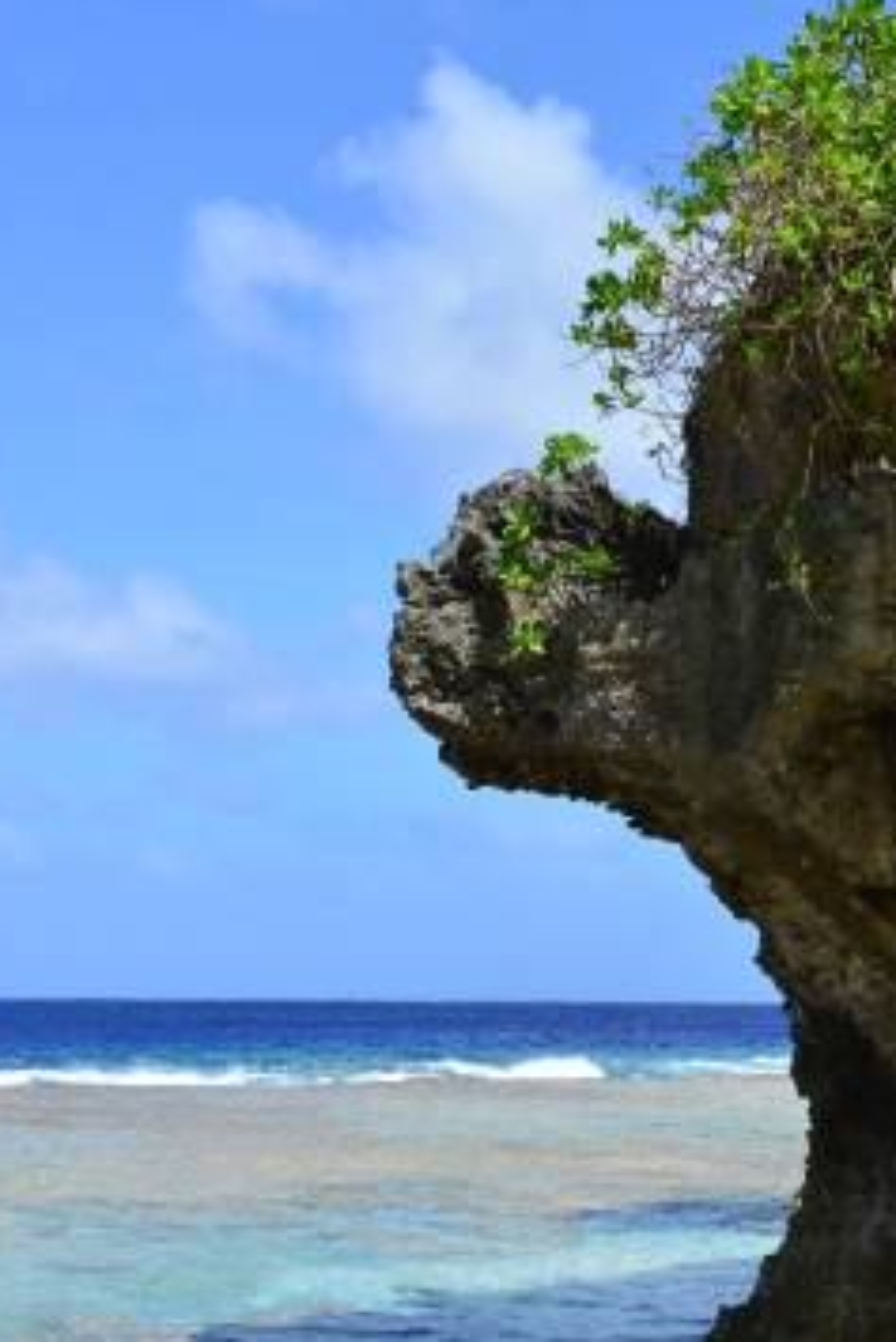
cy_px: 817
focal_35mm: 76
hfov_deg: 17.9
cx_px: 650
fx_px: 2834
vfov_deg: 26.6
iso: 250
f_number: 10
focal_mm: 45
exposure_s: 1/400
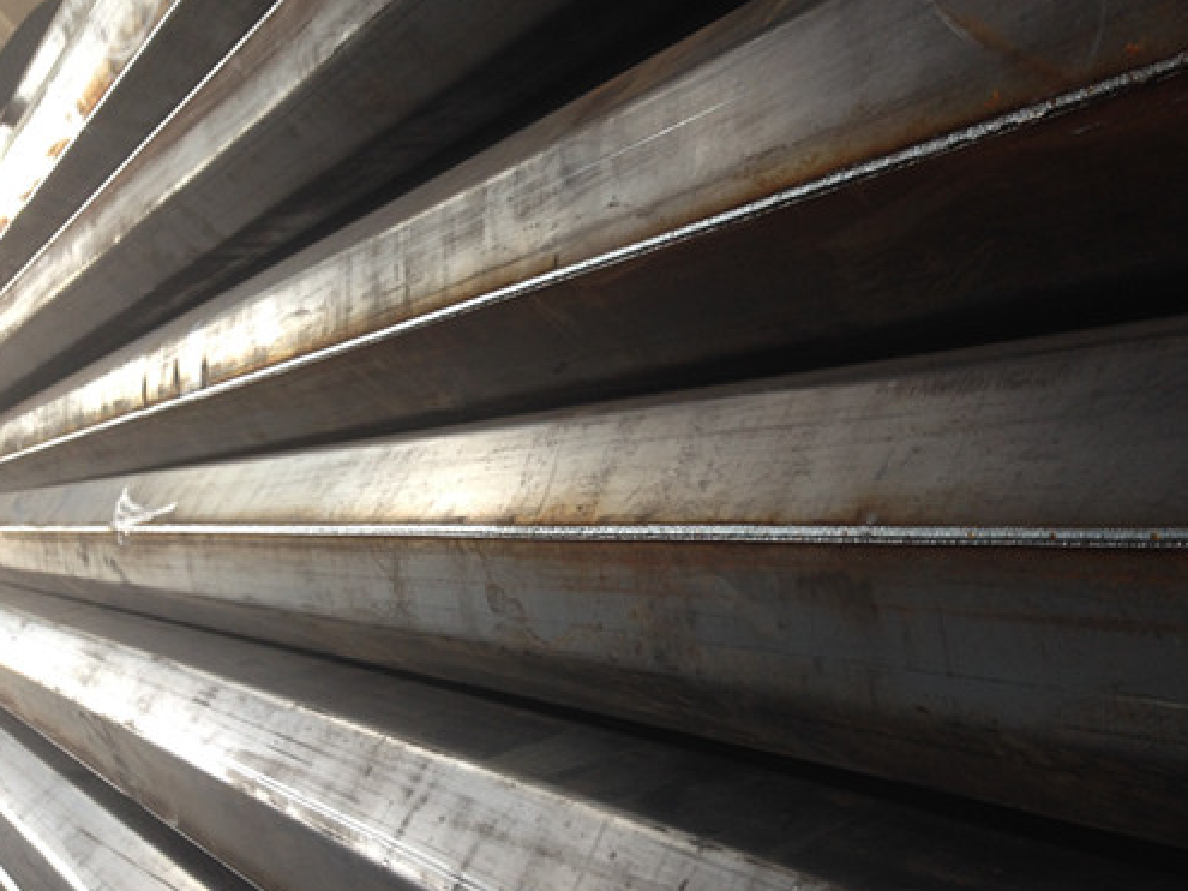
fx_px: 1372
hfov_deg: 46.6
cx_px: 686
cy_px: 427
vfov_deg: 35.9
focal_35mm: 40
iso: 64
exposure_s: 1/20
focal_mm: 4.12
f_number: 2.4
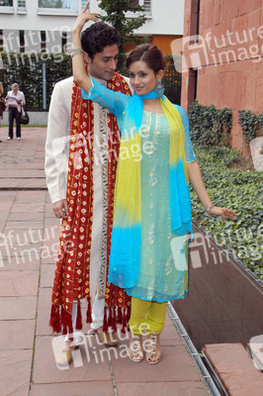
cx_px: 132
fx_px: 790
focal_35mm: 72
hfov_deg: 18.9
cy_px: 198
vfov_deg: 28.1
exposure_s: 1/125
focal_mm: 48
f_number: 5.6
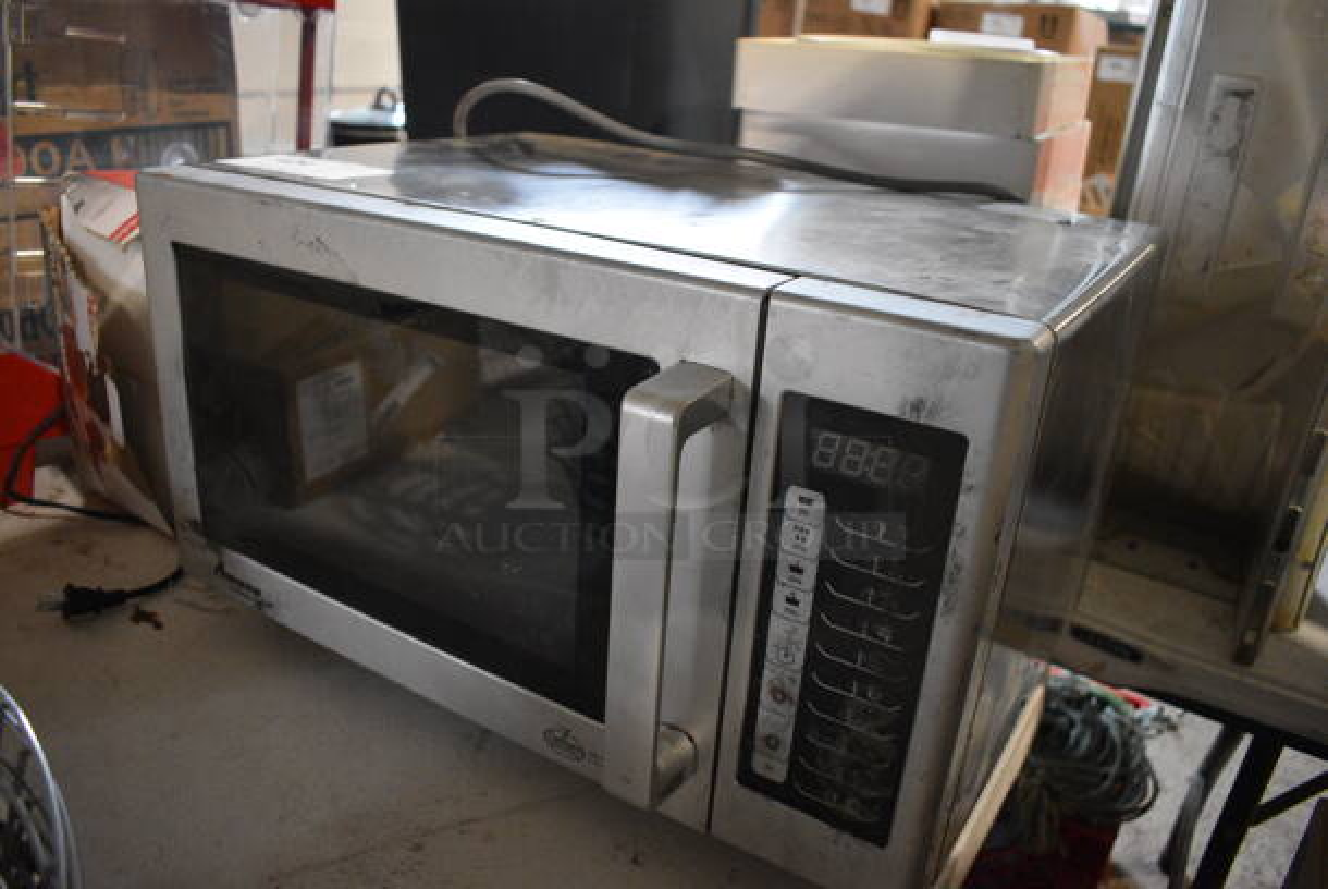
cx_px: 664
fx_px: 997
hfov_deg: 67.3
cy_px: 444
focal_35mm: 27
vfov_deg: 48.0
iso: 3200
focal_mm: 18
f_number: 3.5
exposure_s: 1/125
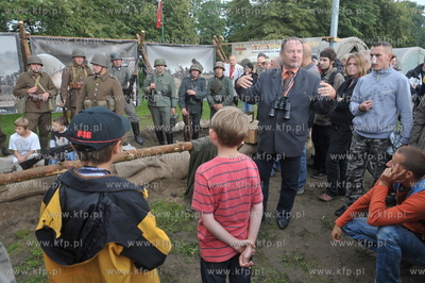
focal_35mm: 24
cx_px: 212
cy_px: 142
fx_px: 283
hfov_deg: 73.8
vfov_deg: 53.1
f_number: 5.6
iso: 400
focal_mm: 24
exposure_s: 1/200
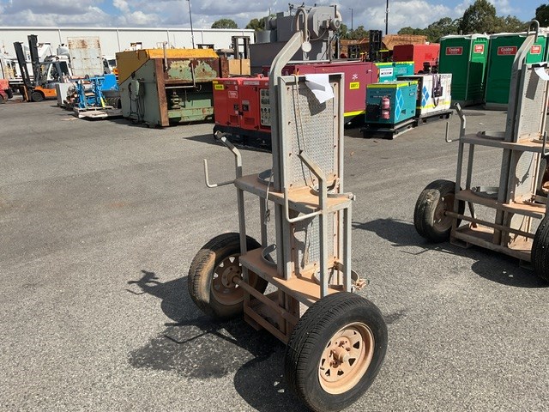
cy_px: 206
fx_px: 460
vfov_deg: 48.2
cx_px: 274
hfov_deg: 61.7
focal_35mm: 29
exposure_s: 1/2320
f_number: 1.8
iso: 16
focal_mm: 3
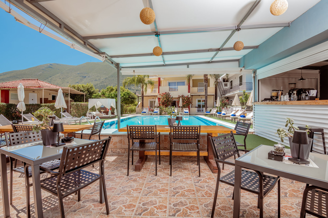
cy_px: 109
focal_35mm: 17
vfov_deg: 70.4
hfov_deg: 93.3
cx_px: 164
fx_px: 155
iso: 125
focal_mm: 17
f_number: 9
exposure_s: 1/200
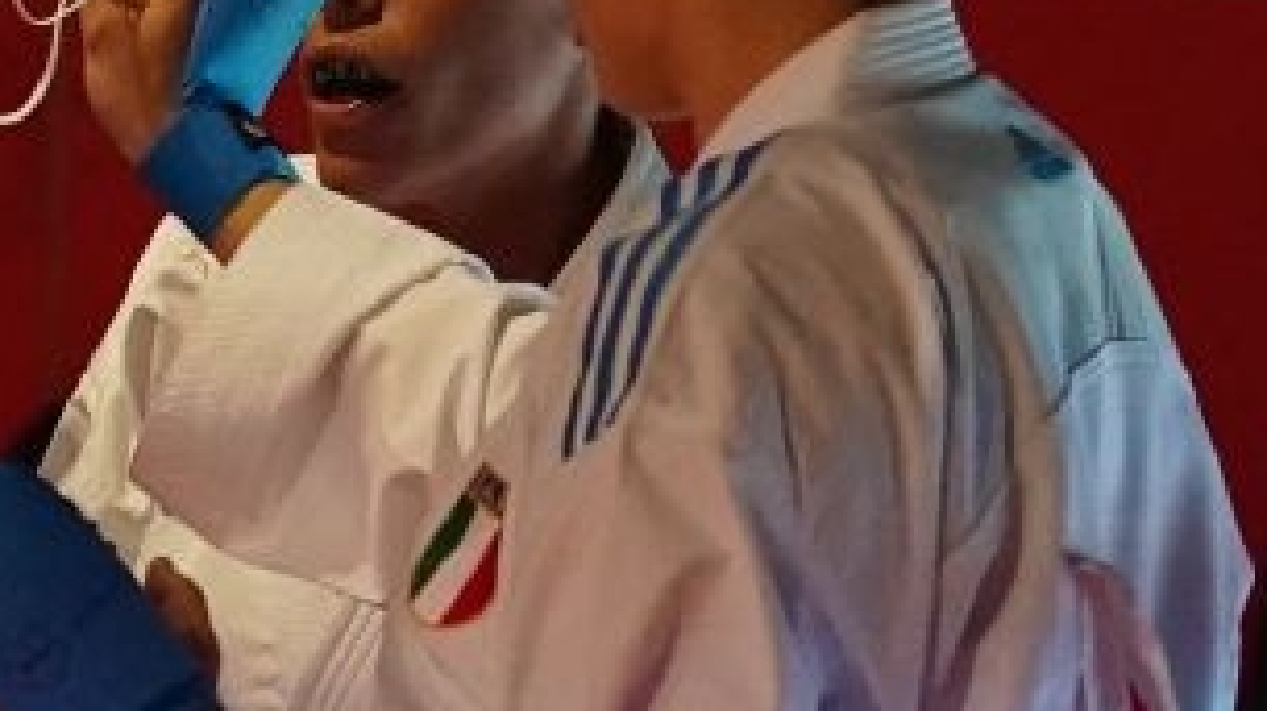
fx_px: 14536
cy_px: 511
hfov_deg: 5.0
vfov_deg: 2.8
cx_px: 432
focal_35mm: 433
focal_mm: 70
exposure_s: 1/1000
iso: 6400
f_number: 2.8
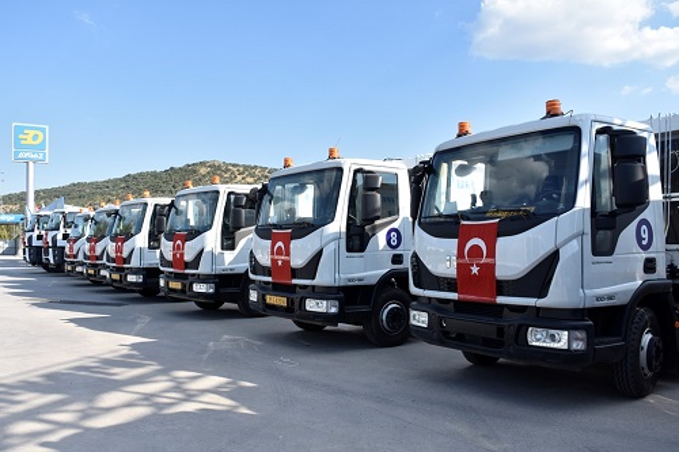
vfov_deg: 43.6
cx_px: 340
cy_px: 226
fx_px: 566
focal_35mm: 30
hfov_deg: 61.9
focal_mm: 20
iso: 220
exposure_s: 1/500
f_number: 8
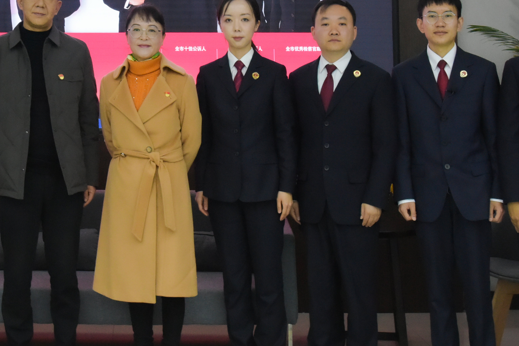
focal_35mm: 76
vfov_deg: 17.9
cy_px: 99
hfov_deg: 26.4
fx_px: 1096
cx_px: 143
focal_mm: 32
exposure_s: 1/200
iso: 3200
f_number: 7.1
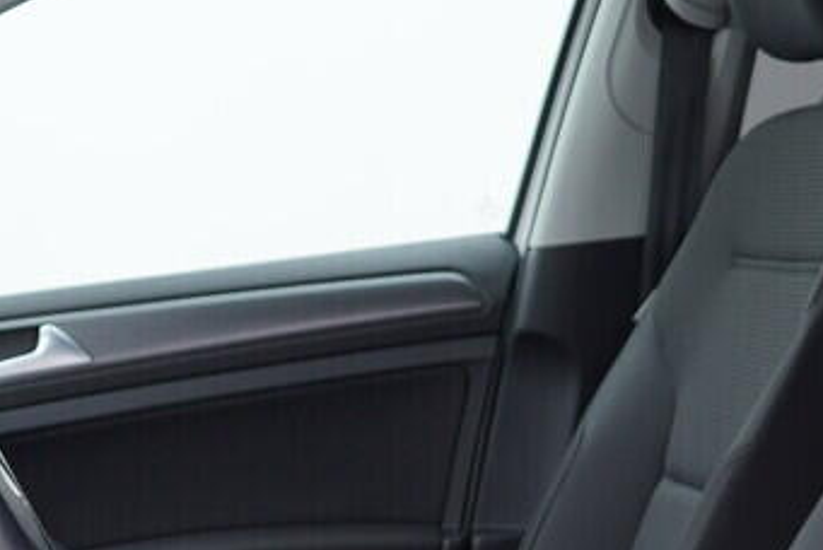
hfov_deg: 18.8
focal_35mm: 108
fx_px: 2471
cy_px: 476
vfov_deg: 12.6
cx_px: 229
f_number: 3.2
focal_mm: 24
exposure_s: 1/50
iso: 125
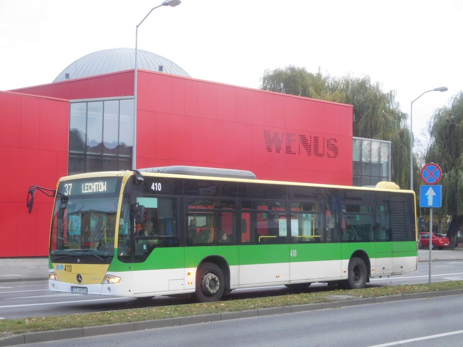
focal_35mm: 55
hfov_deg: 34.9
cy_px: 174
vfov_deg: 26.6
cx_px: 232
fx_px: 736
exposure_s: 1/60
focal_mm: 9.8
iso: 450
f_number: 4.2
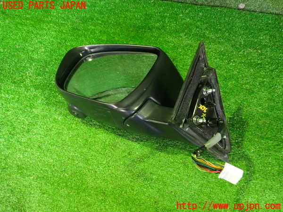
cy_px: 106
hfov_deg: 60.0
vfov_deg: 46.8
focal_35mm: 30
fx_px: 245
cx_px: 142
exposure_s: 1/25
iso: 800
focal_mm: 5.4
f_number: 2.3
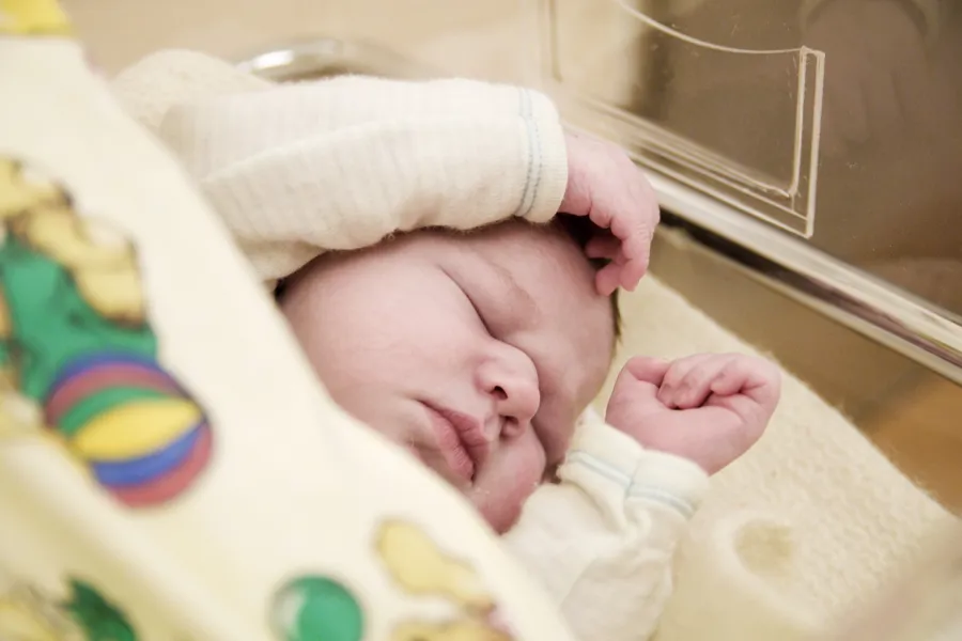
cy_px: 320
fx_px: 1603
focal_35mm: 60
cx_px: 481
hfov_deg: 33.4
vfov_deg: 22.6
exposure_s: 1/60
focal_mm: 40
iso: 400
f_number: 2.8
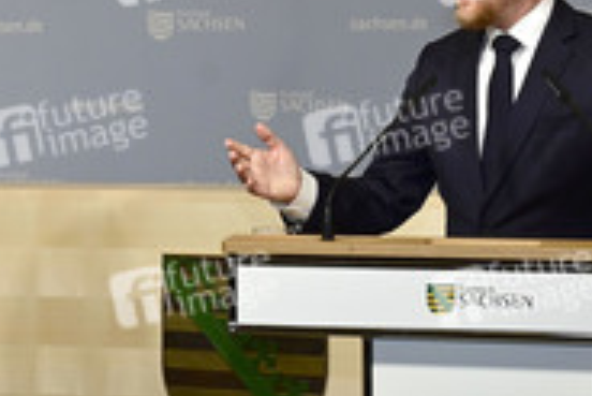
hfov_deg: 22.7
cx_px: 108
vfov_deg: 15.6
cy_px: 209
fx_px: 1448
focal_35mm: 88
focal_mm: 36
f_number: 6.3
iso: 1000
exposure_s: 1/200
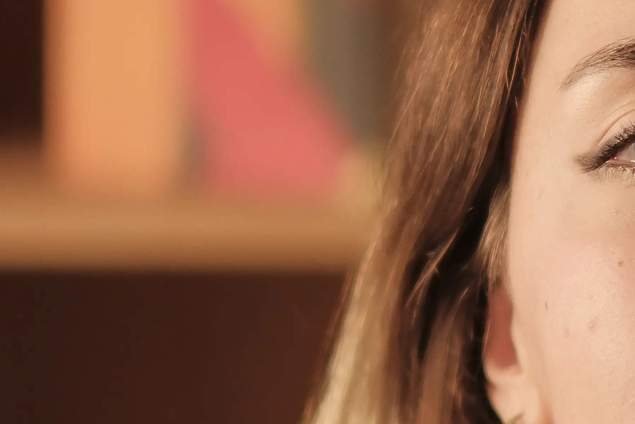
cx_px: 833
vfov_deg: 4.3
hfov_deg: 6.3
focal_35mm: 322
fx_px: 5679
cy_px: 347
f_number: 1
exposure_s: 1/1250
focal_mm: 50
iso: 500
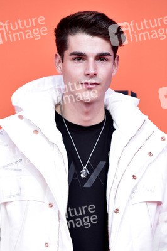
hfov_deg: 6.9
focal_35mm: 200
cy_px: 126
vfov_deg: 10.3
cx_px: 84
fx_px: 1394
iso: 1250
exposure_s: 1/250
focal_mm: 200
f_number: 4
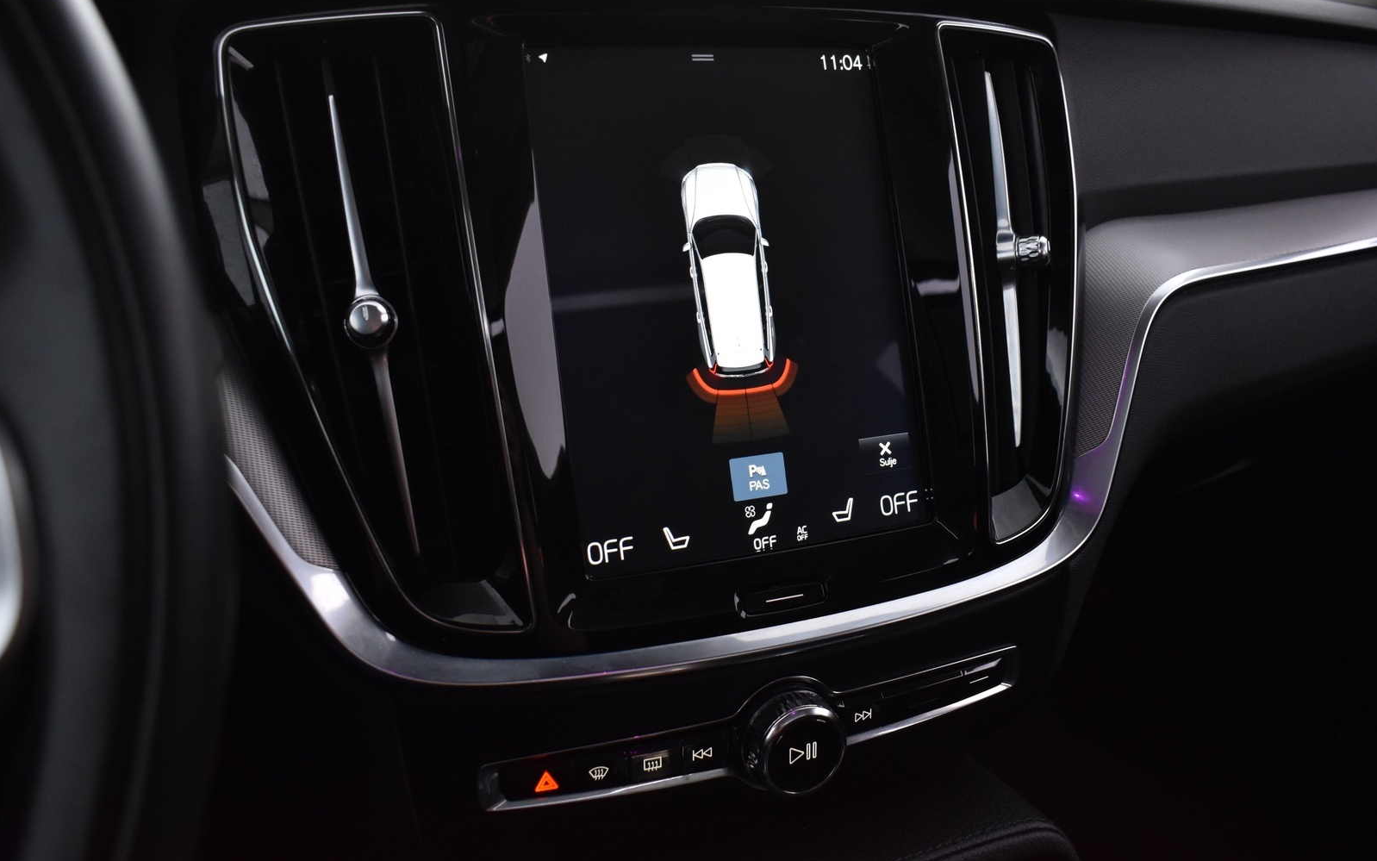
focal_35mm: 31
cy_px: 405
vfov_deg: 40.6
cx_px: 681
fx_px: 1163
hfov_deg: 61.2
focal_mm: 20
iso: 1250
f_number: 5.6
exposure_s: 1/15
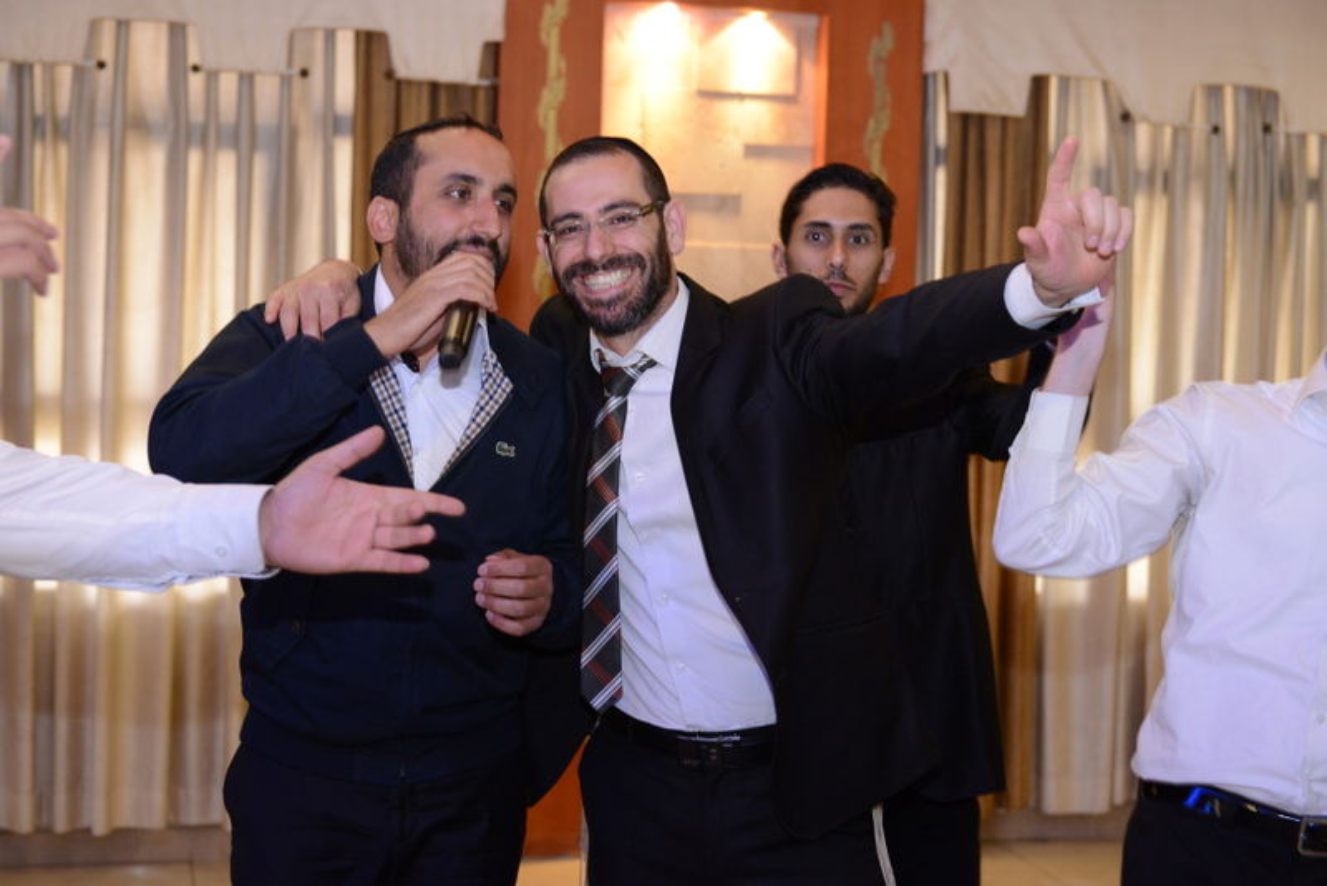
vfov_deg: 22.6
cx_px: 664
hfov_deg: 33.4
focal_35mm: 60
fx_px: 2212
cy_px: 443
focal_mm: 60
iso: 1600
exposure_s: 1/125
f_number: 5
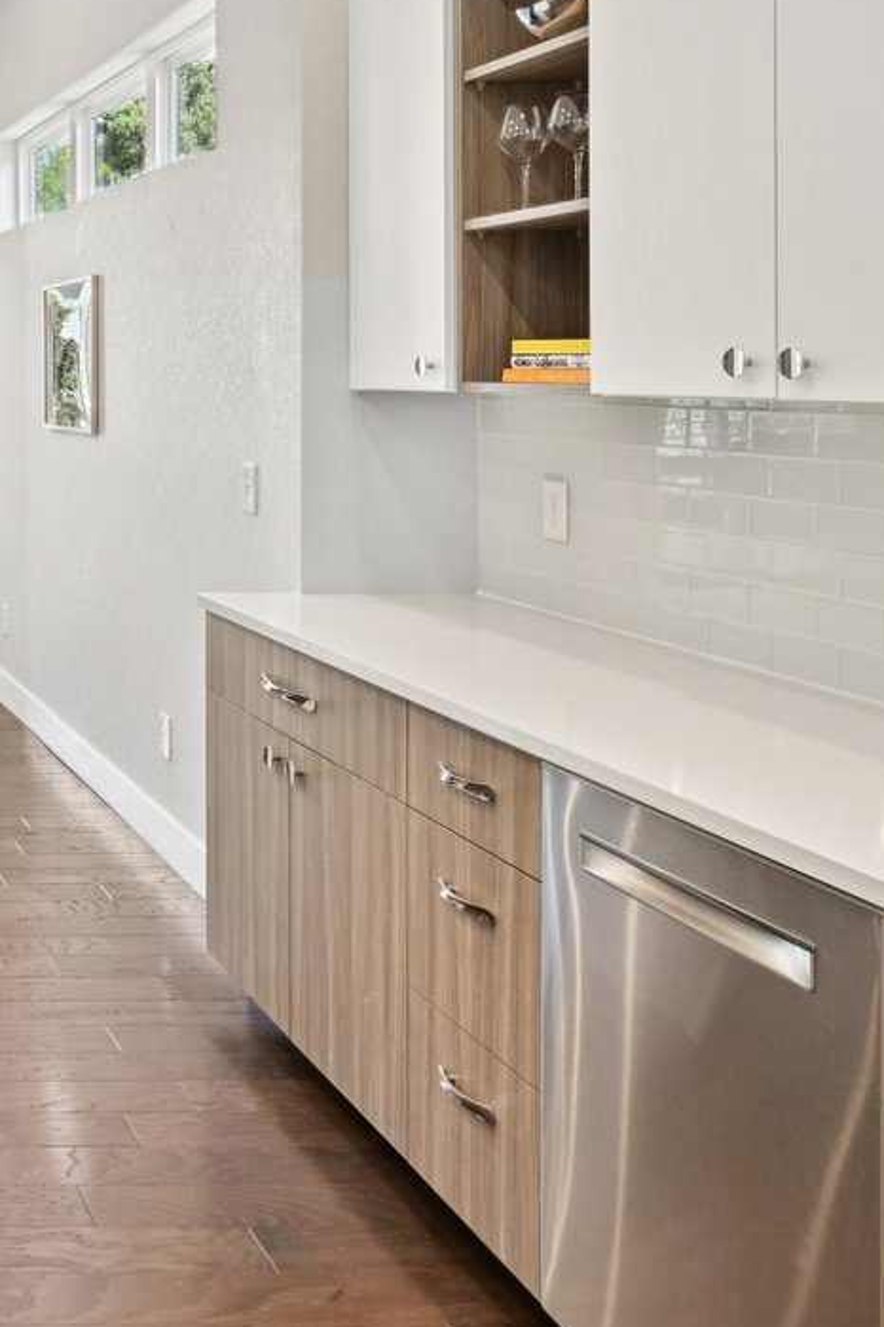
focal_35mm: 41
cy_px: 356
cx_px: -334
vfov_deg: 46.0
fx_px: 1510
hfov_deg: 26.4
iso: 160
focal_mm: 14
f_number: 8
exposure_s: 1/15
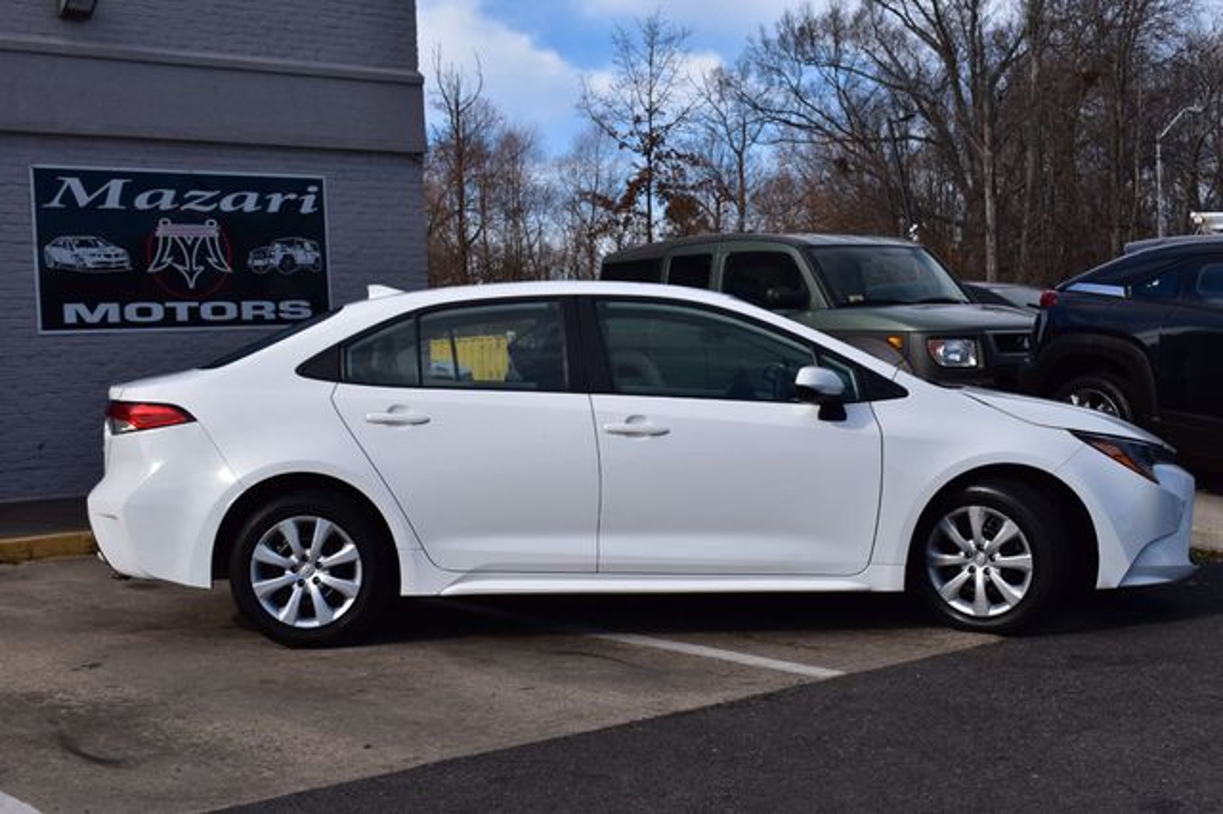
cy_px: 407
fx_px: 1732
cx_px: 612
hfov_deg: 38.9
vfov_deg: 26.5
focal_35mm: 51
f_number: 11
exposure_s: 1/500
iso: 280
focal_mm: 34
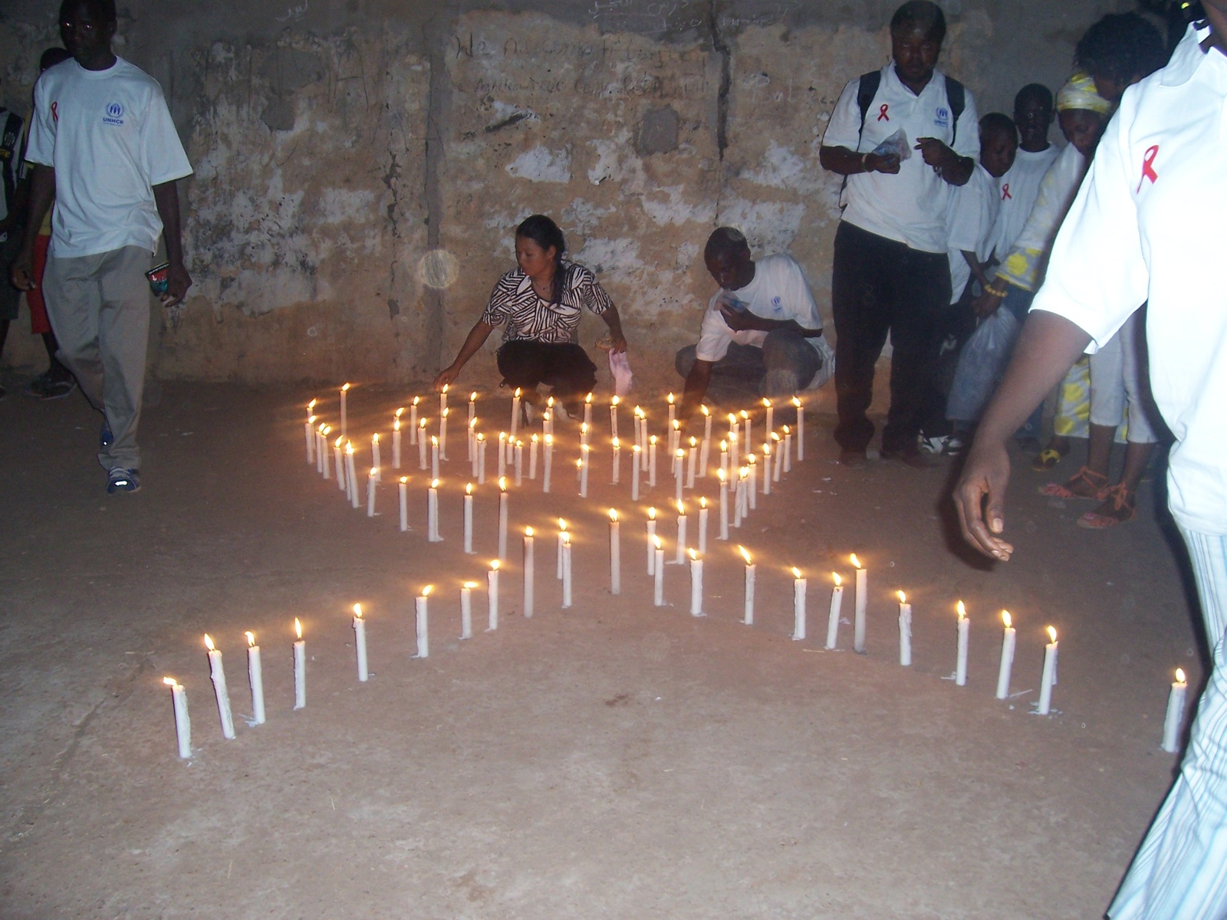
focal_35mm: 34
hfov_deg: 54.0
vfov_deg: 41.8
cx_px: 614
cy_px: 460
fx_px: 1205
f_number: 2.7
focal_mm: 5.6
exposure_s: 1/60
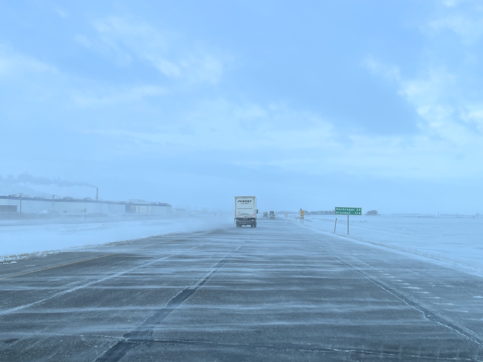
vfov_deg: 53.0
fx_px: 363
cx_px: 242
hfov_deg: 67.3
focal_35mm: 26
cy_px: 181
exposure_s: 1/1086
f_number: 1.6
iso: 50
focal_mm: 5.1
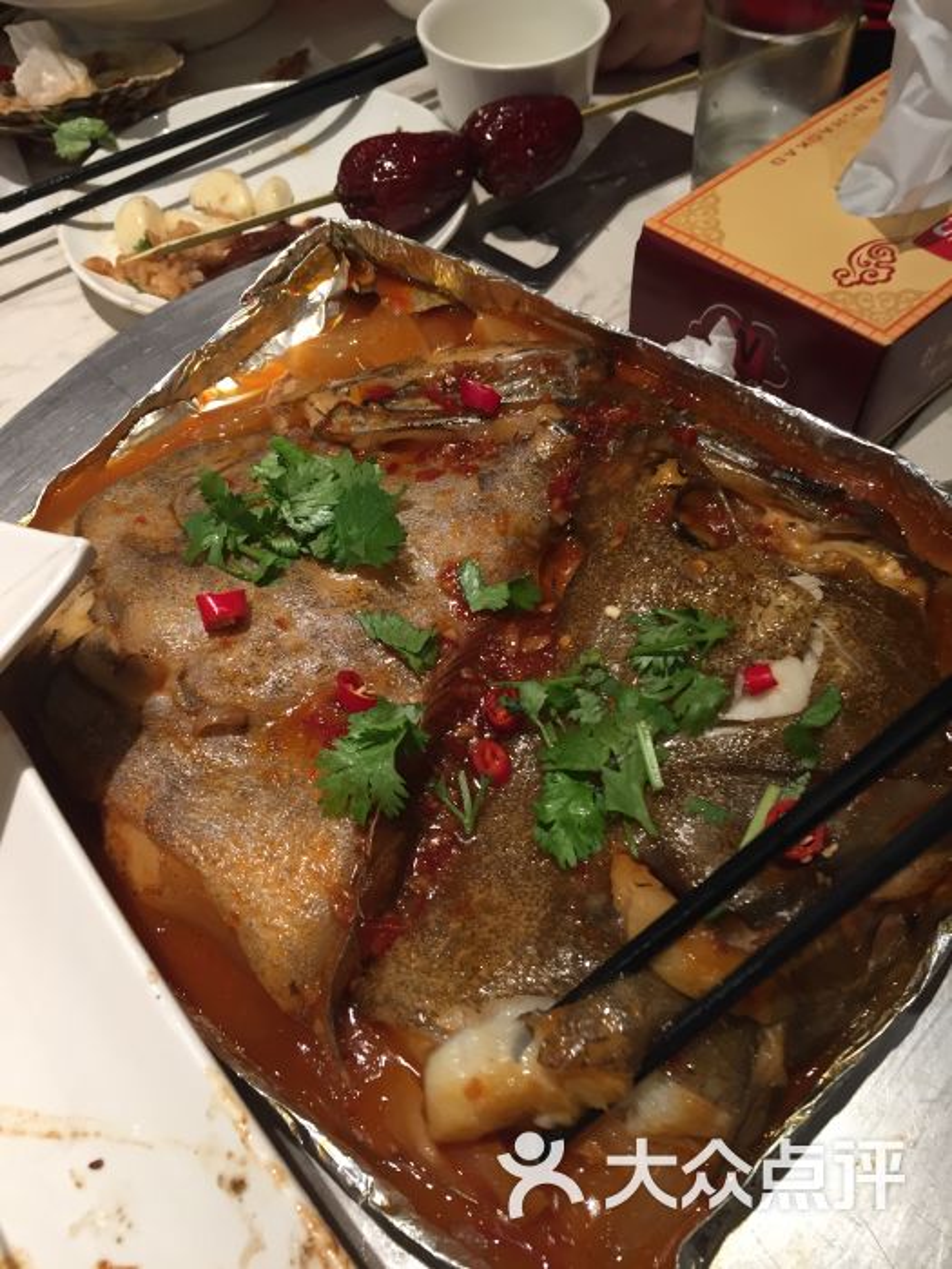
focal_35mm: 29
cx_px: 476
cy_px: 634
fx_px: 1063
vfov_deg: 61.7
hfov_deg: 48.2
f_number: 2.2
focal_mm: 4.15
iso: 100
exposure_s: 1/33
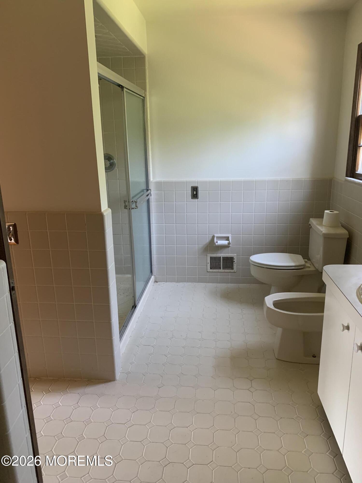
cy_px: 242
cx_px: 181
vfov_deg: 67.3
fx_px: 363
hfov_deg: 53.1
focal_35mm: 26
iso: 250
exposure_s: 1/60
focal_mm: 4.25
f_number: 1.8
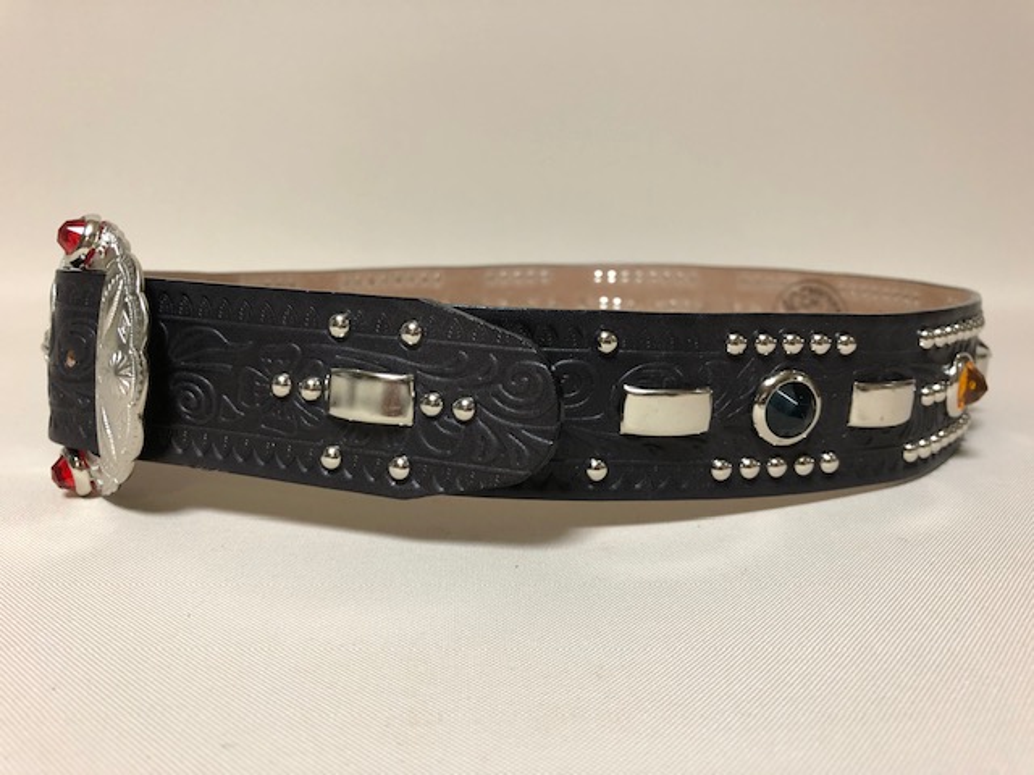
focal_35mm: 28
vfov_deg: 49.7
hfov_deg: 63.4
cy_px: 388
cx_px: 517
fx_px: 836
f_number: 1.8
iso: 80
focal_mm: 4
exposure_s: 1/17
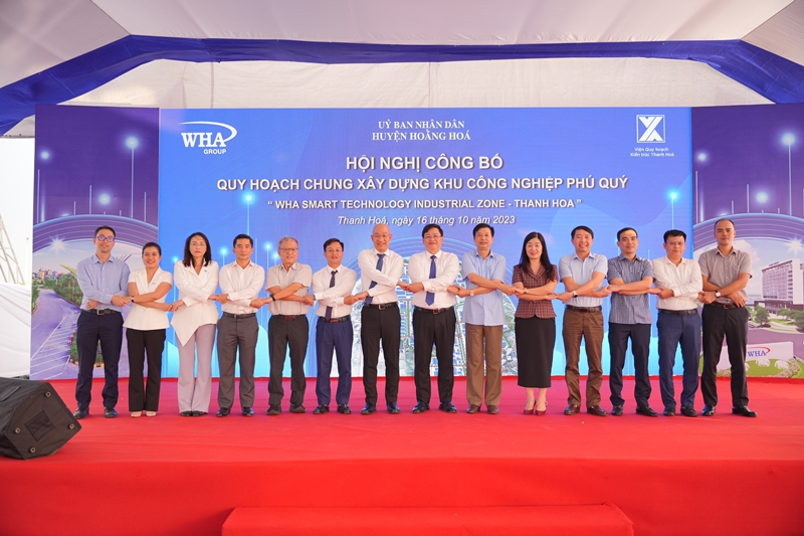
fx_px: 712
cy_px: 268
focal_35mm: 32
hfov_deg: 58.9
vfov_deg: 41.2
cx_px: 402
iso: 250
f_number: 2.8
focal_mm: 31.9
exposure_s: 1/200
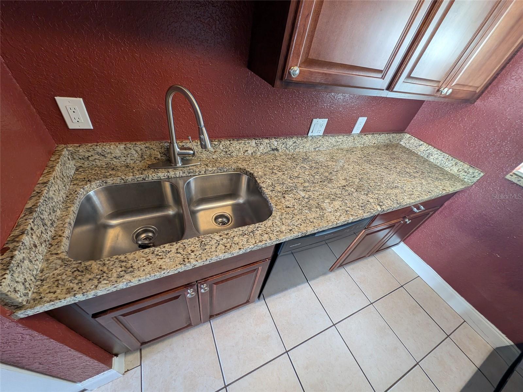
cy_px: 196
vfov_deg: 94.5
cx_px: 262
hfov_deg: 110.5
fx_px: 181
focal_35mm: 12
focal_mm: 2.23
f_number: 1.95
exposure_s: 1/33.6
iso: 194
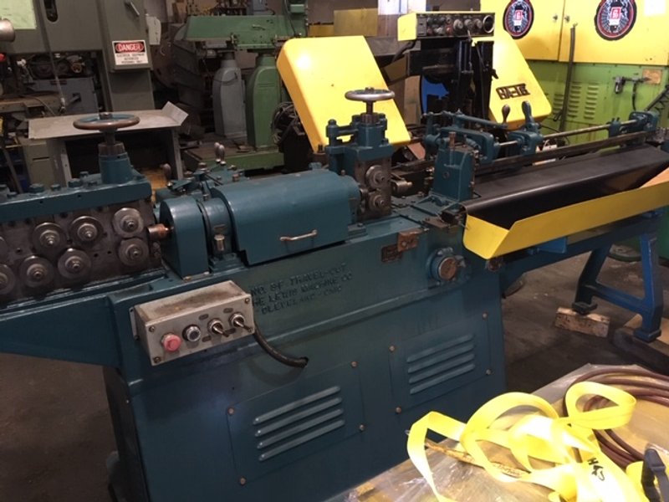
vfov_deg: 48.2
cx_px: 334
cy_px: 251
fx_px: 560
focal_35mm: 29
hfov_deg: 61.7
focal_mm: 4.15
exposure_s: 1/15
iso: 200
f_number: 2.2
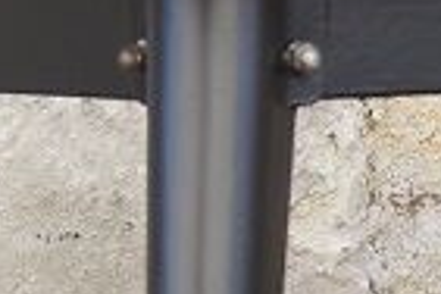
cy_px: 633
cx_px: 599
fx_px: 3846
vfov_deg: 4.3
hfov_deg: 6.5
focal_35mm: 314
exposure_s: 1/60
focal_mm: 30
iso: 100
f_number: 5.6
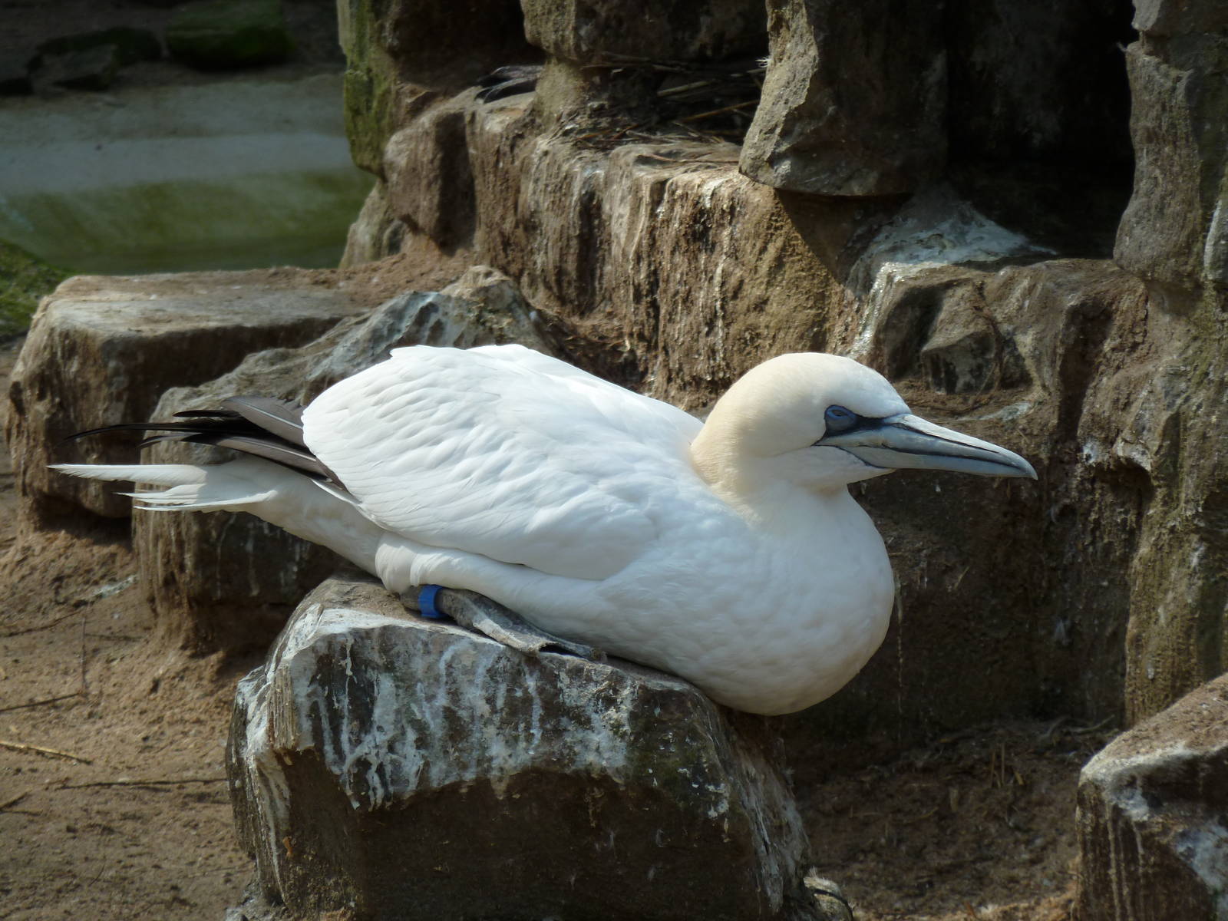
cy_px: 460
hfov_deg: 6.6
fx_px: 10642
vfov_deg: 5.0
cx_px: 614
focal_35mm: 300
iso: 80
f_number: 4.9
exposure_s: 1/250
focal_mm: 49.2
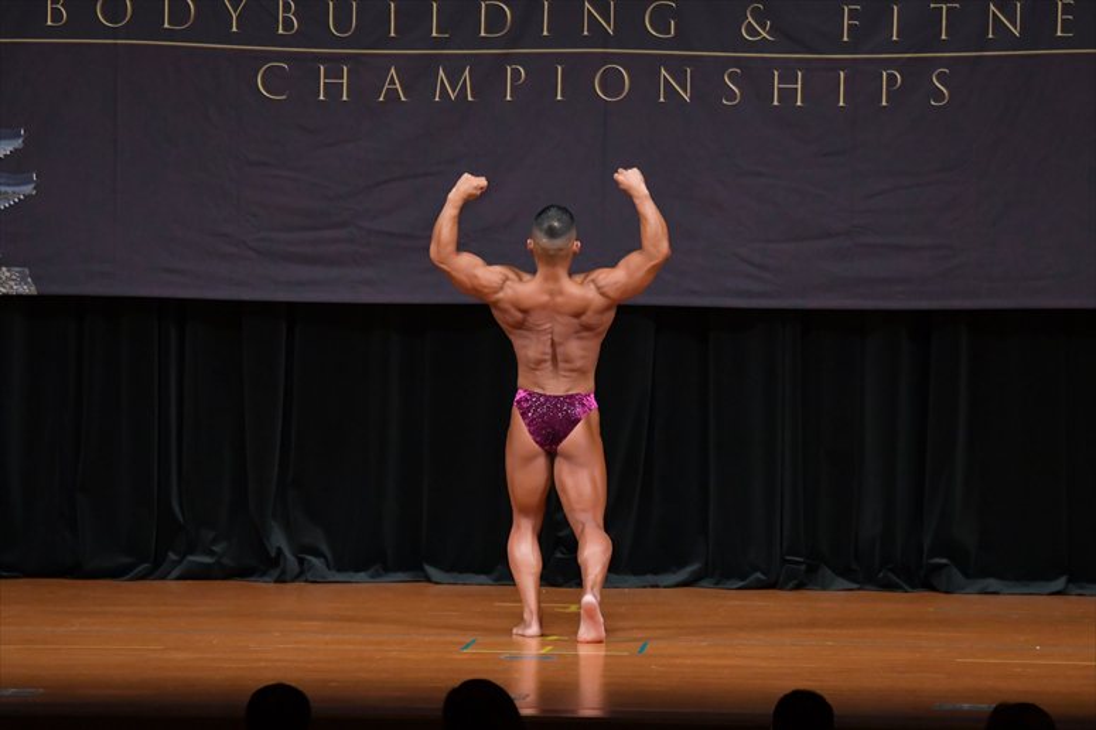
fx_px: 6603
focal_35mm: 217
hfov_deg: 9.5
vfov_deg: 6.3
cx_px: 548
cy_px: 365
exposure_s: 1/400
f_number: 5.6
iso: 4000
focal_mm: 145
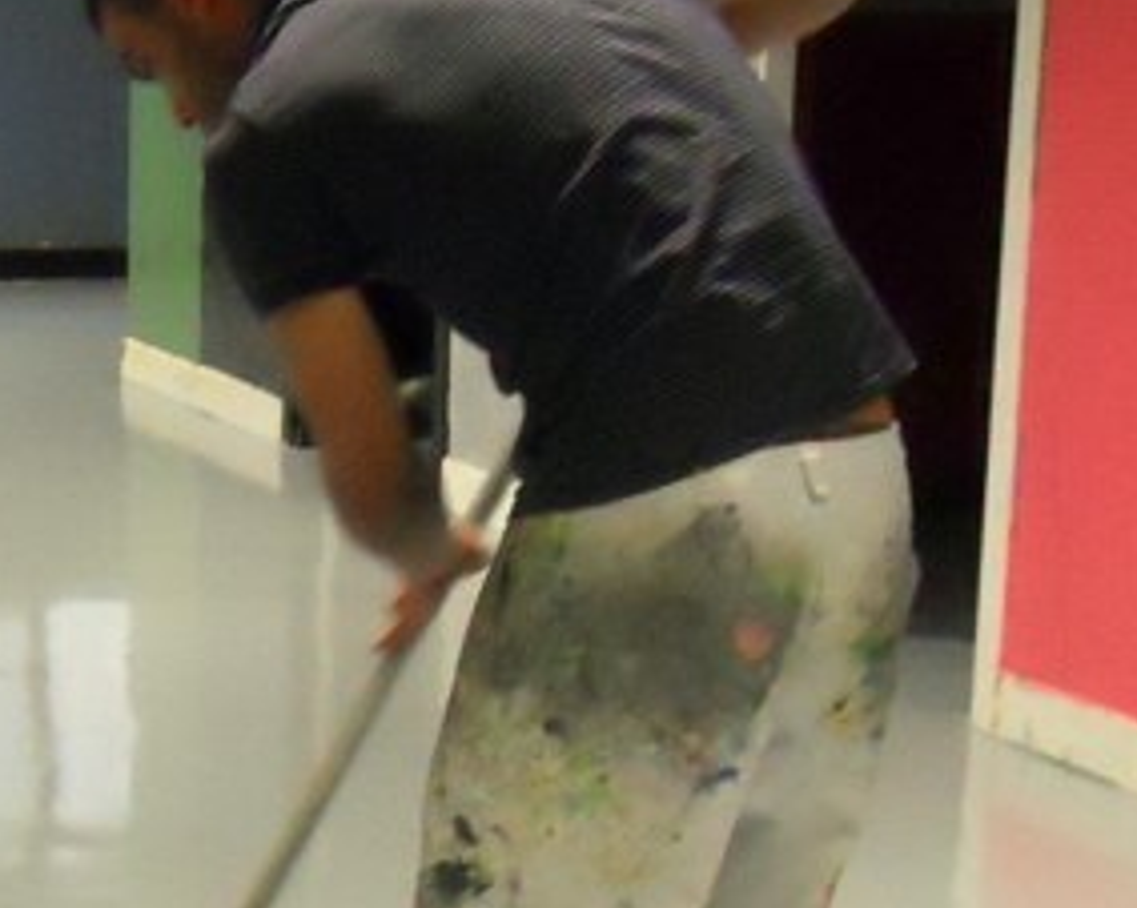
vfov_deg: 13.0
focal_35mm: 116
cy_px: 1020
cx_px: 108
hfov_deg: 16.4
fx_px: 3901
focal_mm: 5
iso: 800
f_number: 2.7
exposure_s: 1/50
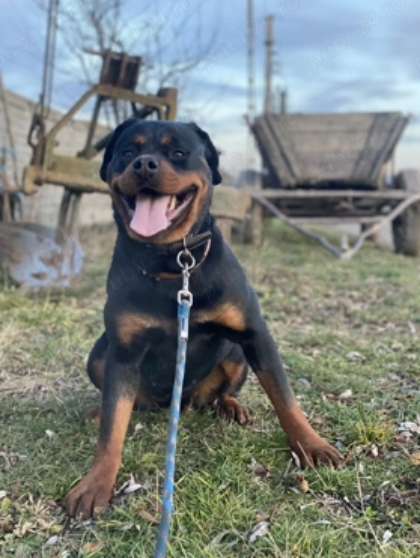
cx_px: 197
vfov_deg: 34.3
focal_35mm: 56
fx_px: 904
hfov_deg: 26.1
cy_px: 287
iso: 200
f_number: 2
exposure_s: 1/122
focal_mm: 6
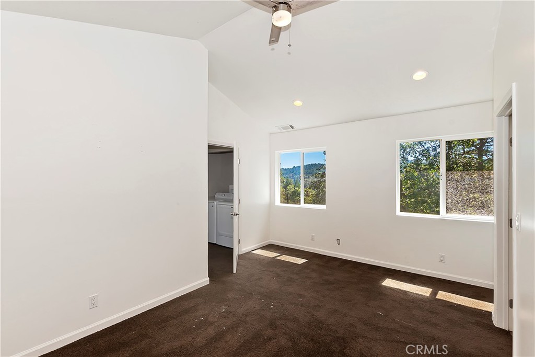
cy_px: 178
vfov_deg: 77.3
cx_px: 268
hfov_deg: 100.4
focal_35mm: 15
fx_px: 223
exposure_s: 1/30
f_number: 8
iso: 125
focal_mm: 10
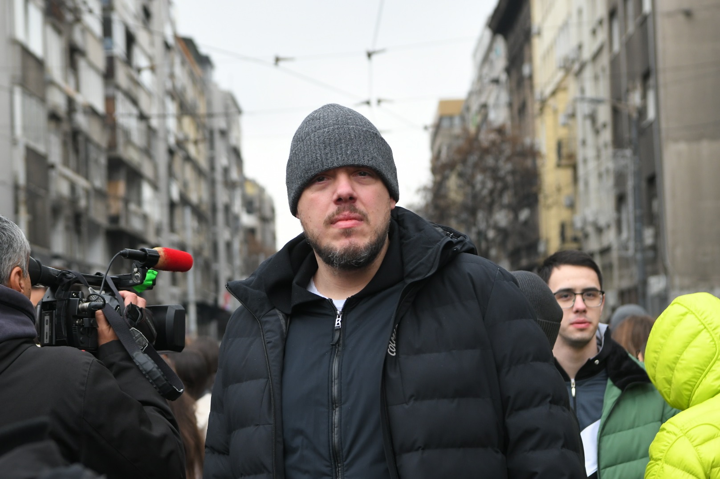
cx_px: 360
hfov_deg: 19.5
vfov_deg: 13.0
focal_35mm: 105
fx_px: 2099
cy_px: 240
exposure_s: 1/400
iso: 800
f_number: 5
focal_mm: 70
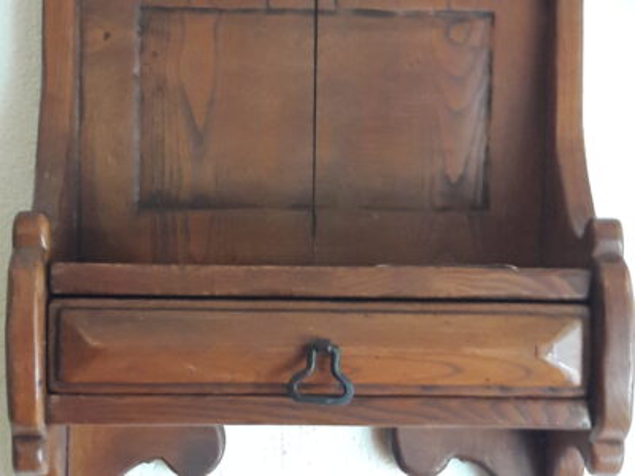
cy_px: 238
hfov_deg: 63.4
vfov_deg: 49.7
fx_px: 514
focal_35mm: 28
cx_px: 318
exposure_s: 1/25
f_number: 1.9
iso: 160
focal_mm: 3.7
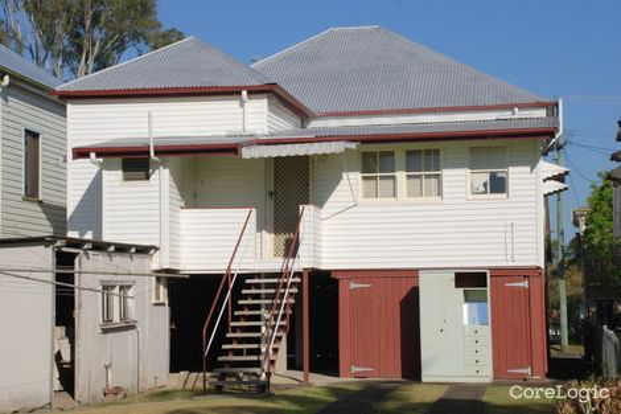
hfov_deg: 27.0
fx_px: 1293
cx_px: 310
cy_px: 207
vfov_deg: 18.2
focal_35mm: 75
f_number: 10
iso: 100
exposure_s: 1/400
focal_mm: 50
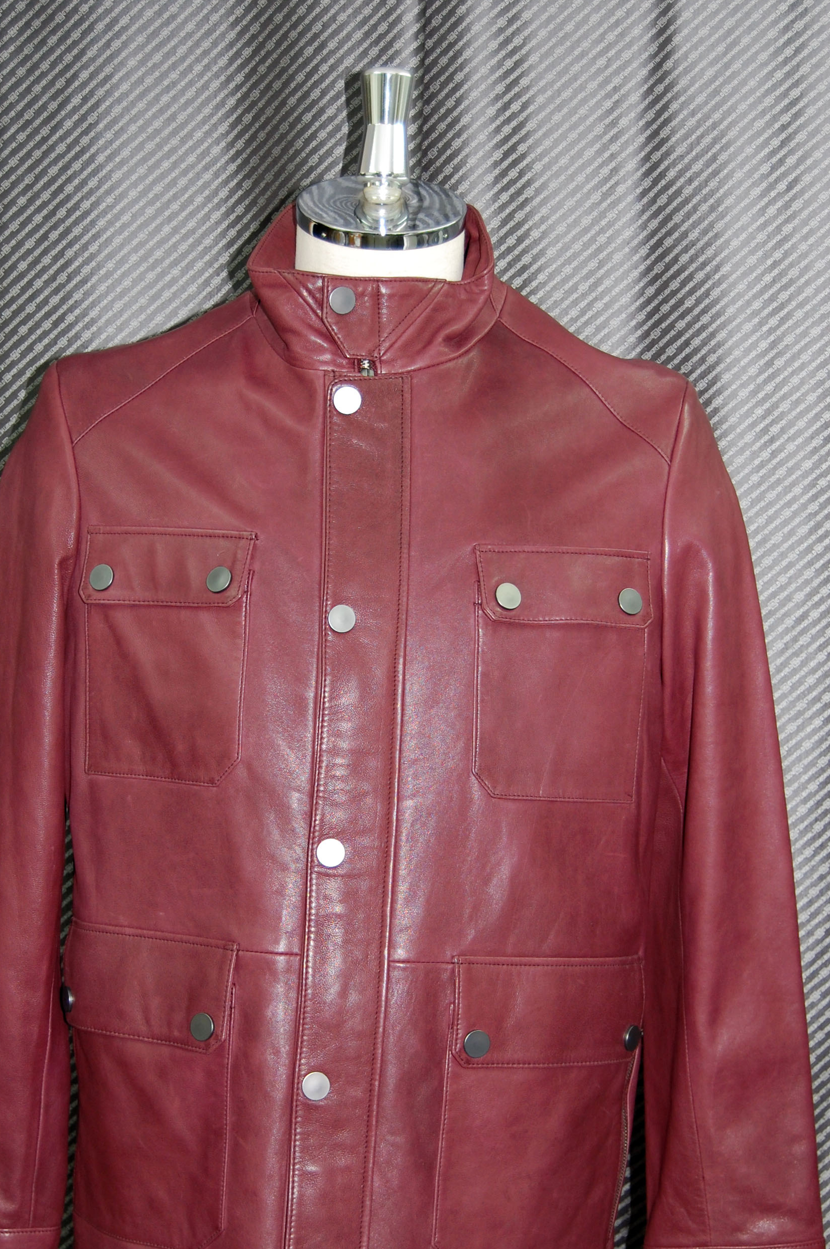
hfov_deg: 23.3
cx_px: 350
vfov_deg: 34.5
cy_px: 684
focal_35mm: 58
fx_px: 2009
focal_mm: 32
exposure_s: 1/60
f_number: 4.5
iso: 400
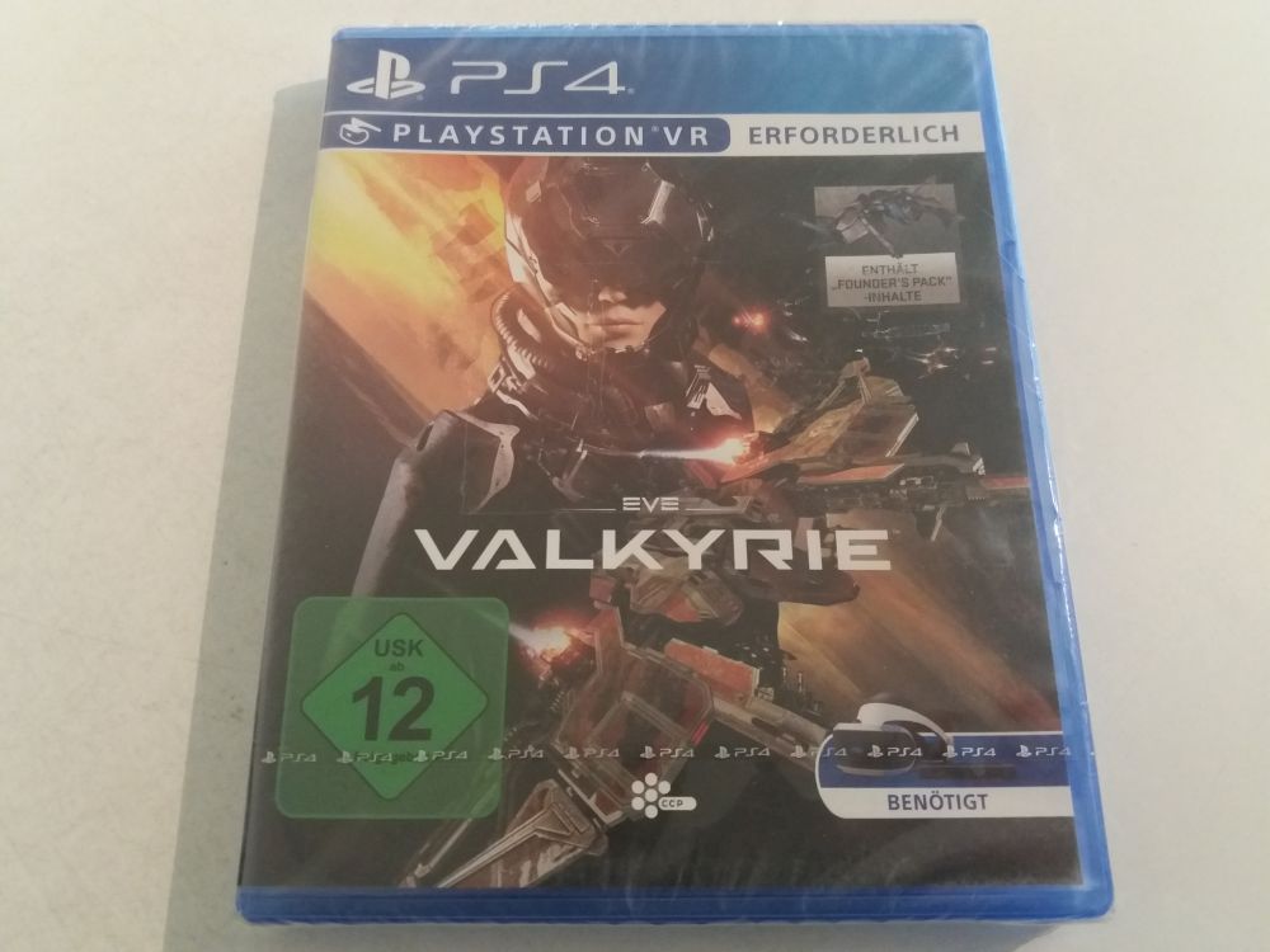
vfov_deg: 49.7
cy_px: 476
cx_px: 635
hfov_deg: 63.4
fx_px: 1027
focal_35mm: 28
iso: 320
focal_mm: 3.7
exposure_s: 1/17
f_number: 1.9
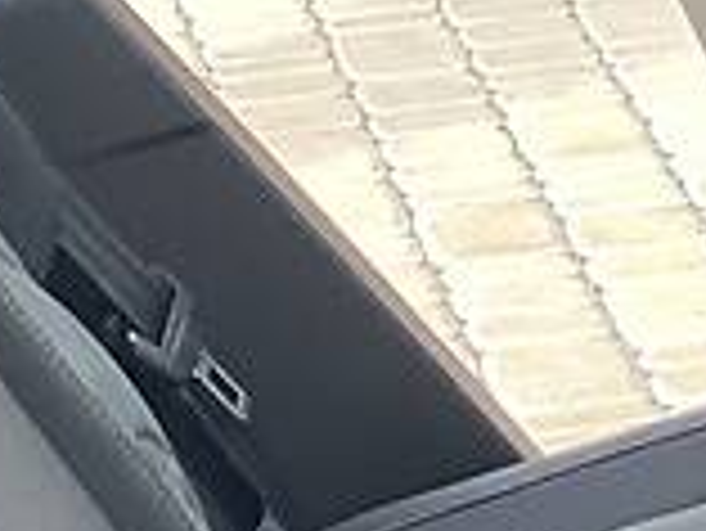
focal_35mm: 265
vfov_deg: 5.6
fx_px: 5409
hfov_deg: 7.1
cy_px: 832
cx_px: 1659
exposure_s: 1/122
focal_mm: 6
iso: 160
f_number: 2
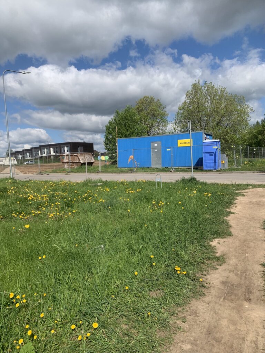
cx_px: 132
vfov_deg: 67.3
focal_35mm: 26
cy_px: 176
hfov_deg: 53.1
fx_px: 265
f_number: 1.8
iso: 25
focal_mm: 4.25
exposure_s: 1/2915
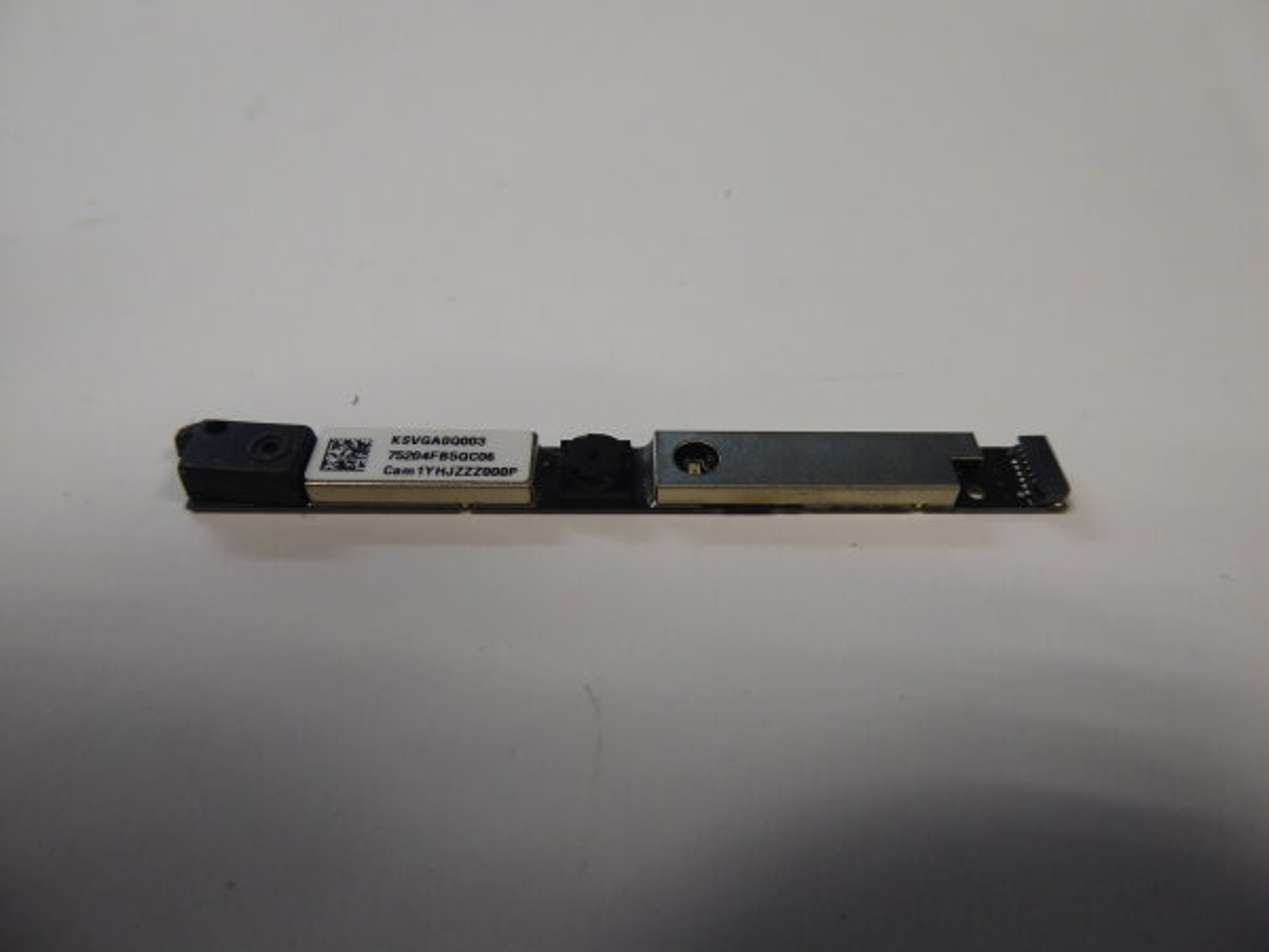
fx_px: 916
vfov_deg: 54.9
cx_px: 634
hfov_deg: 69.4
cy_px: 476
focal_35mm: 25
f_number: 3.3
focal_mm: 4.3
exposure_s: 1/60
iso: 160
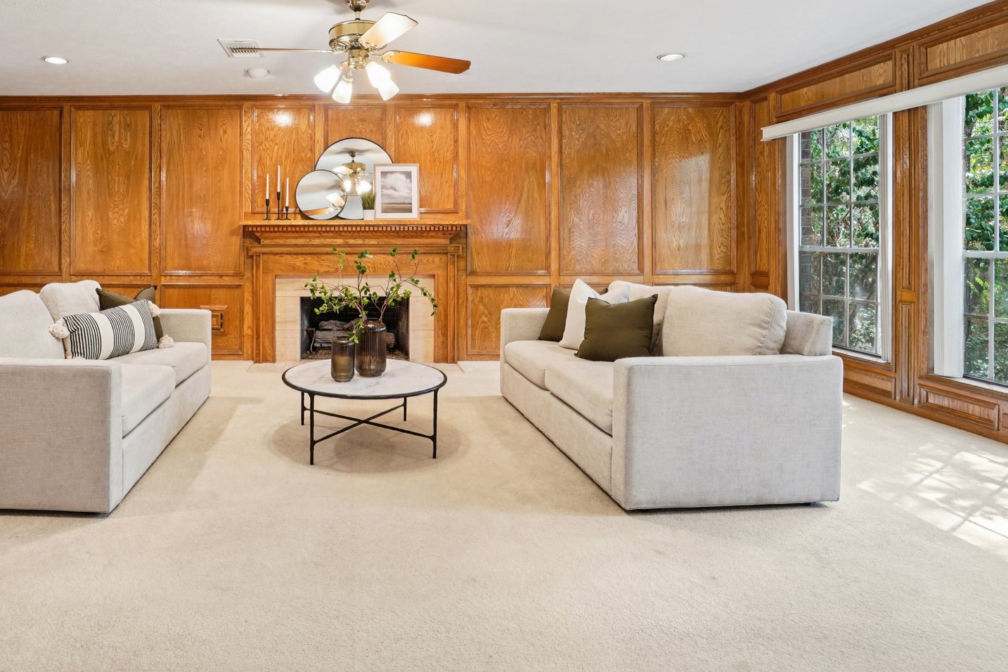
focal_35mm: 20
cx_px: 337
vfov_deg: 60.6
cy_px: 230
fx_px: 560
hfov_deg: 81.2
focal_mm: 14
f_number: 8
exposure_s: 1/10
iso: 500
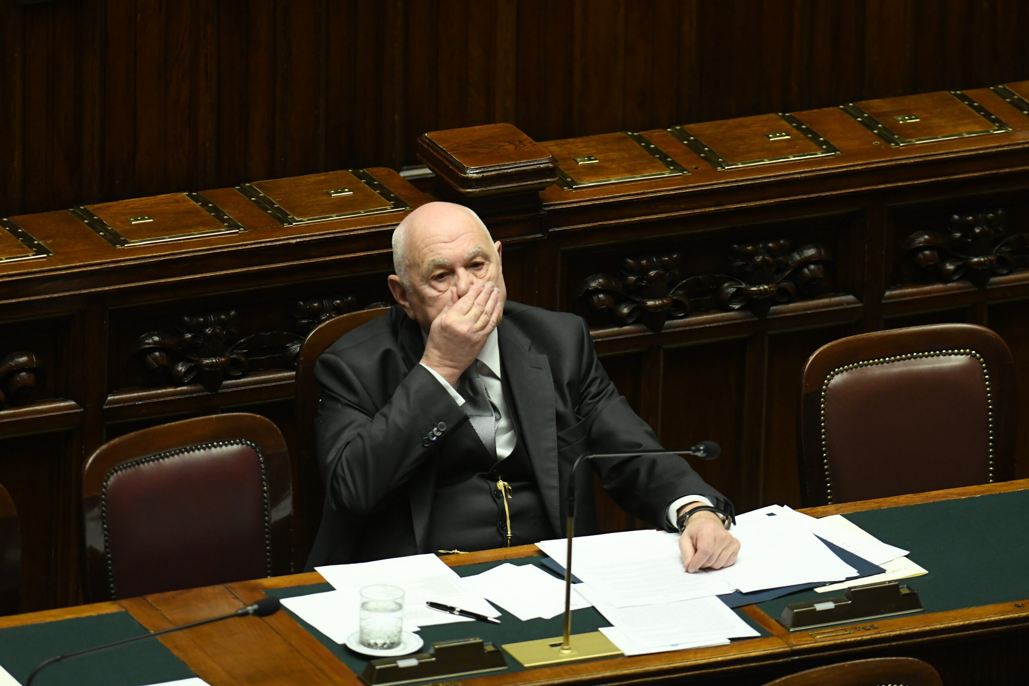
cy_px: 343
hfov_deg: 4.6
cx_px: 514
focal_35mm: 450
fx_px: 12862
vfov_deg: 3.1
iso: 3200
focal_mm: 300
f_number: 2.8
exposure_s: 1/200
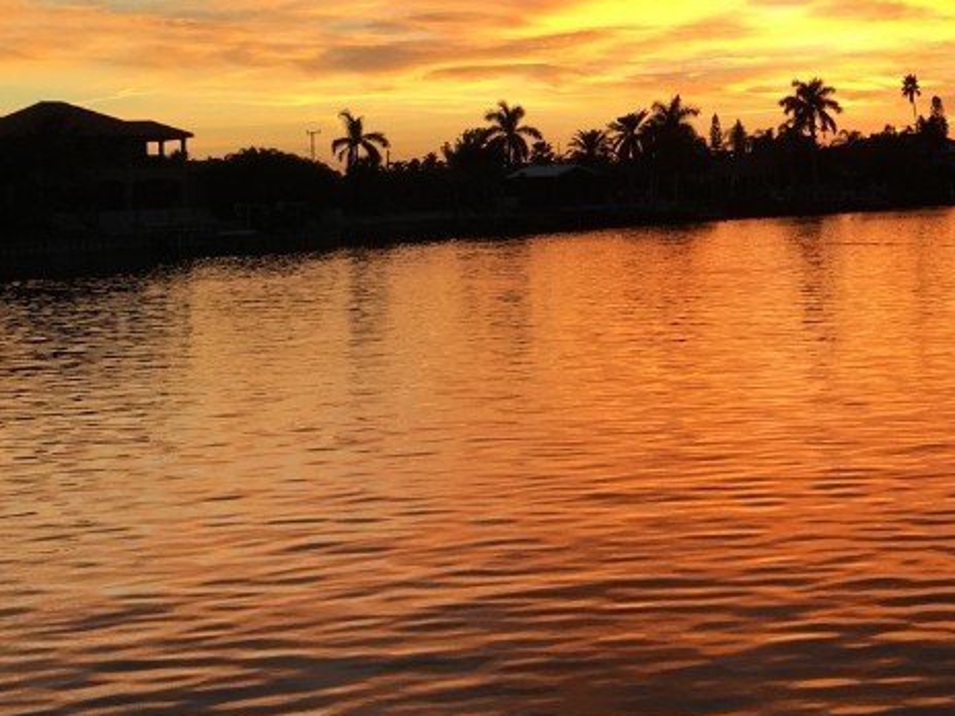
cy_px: 68
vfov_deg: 22.4
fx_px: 1766
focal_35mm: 64
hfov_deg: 29.6
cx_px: 757
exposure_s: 1/120
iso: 40
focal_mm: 4.15
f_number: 2.2
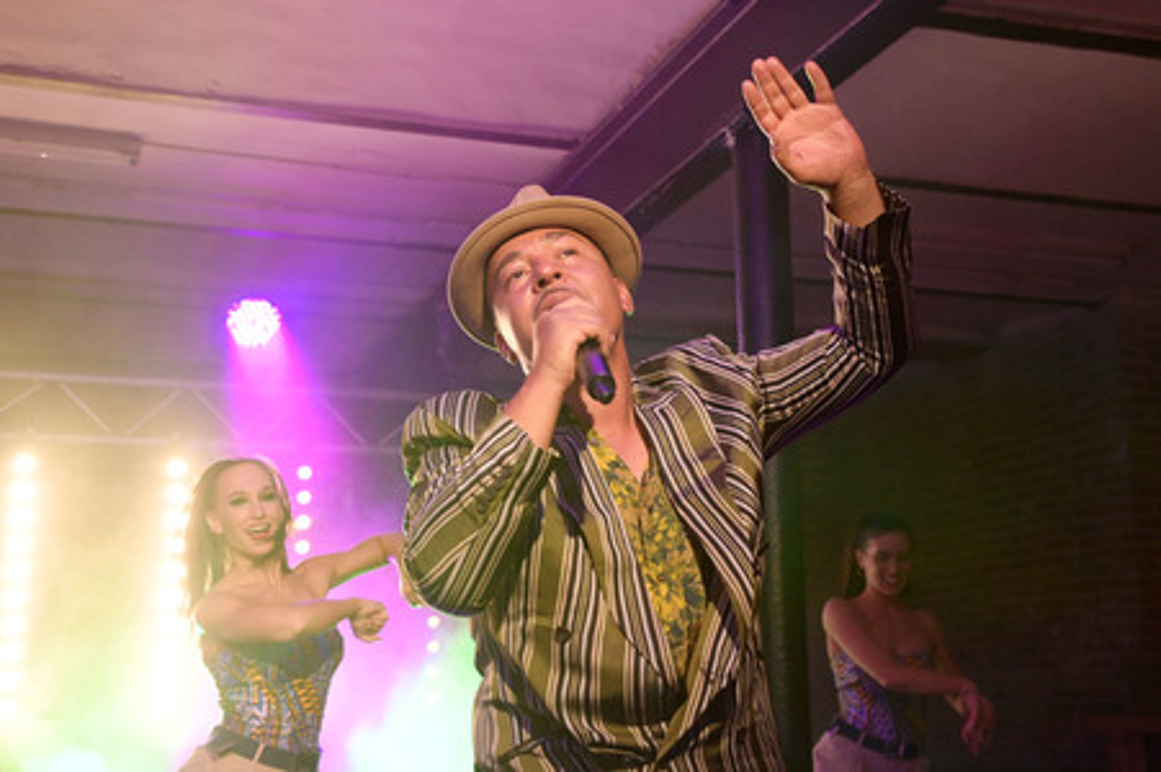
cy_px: 386
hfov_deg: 41.1
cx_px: 580
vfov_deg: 28.0
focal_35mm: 48
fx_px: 1547
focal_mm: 48
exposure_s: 1/400
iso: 8000
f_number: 5.6
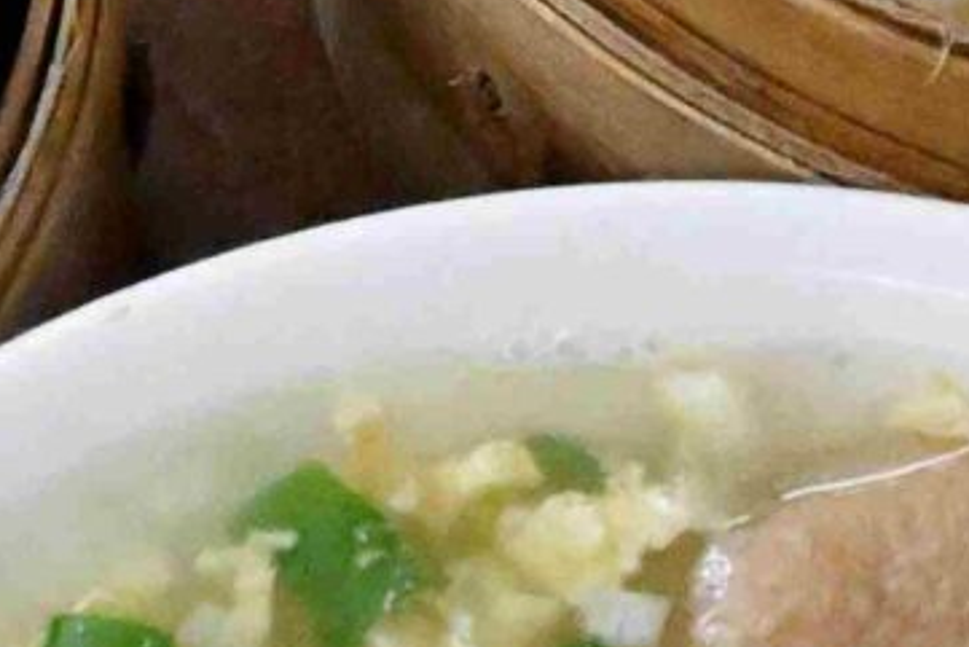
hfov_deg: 7.9
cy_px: 58
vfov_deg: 5.3
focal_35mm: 260
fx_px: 7009
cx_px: 985
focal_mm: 24.5
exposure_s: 1/500
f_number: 6.3
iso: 6400
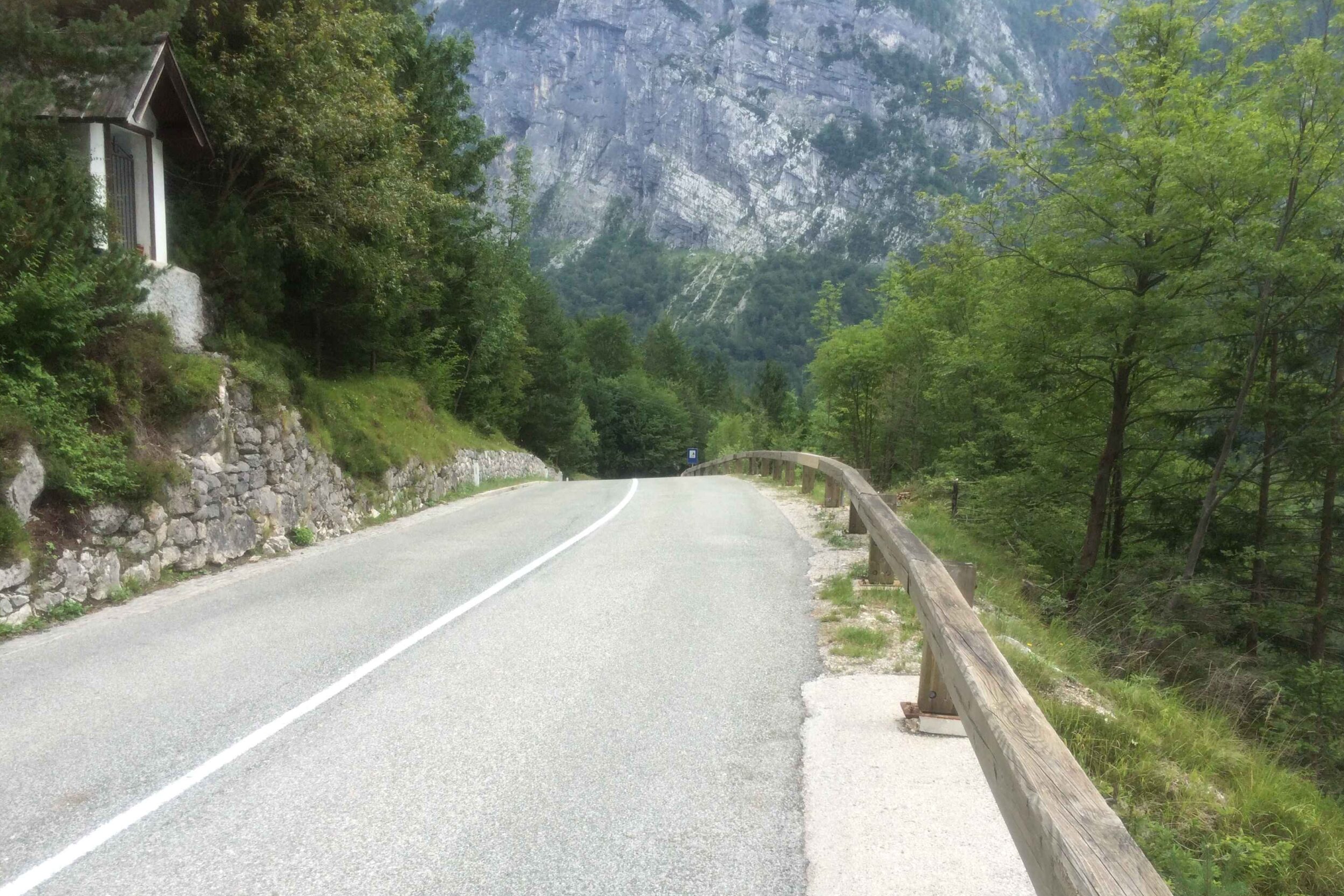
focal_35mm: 31
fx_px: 1157
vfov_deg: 42.2
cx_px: 681
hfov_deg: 60.3
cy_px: 509
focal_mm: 4.15
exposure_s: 1/746
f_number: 2.2
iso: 32
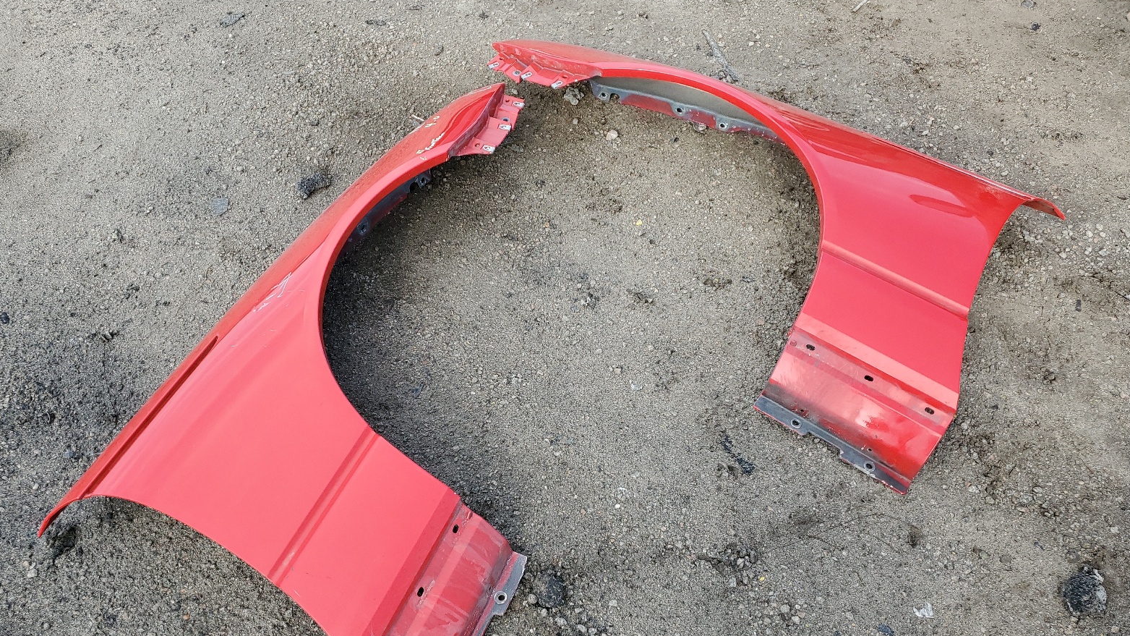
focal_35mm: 29
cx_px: 555
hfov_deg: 66.1
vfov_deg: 39.9
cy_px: 402
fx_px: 869
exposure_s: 1/625
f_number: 1.5
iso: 50
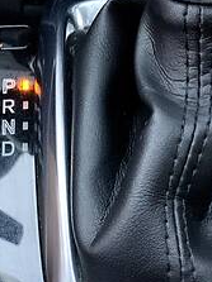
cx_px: 202
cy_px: 353
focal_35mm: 70
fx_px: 572
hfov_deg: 20.4
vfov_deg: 24.7
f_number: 1.8
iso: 500
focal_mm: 4.2
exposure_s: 1/30
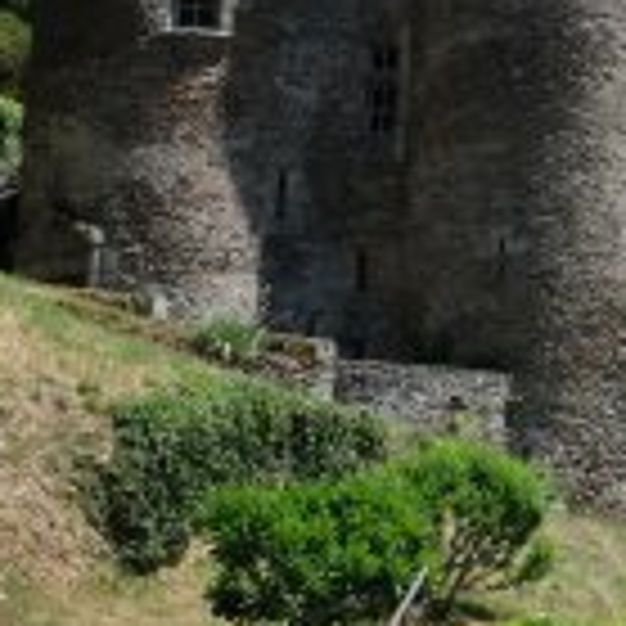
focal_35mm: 126
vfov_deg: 13.7
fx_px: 2578
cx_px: 959
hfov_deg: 13.0
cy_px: 54
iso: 320
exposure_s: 1/750
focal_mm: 28.9
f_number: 5.6
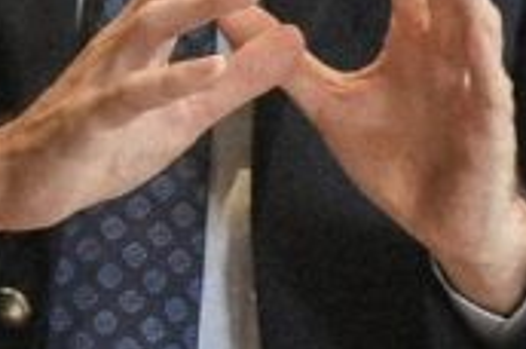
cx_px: 147
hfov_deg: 12.8
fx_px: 2348
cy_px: -228
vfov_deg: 8.3
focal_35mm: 161
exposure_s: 1/100
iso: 5000
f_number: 5
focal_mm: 36
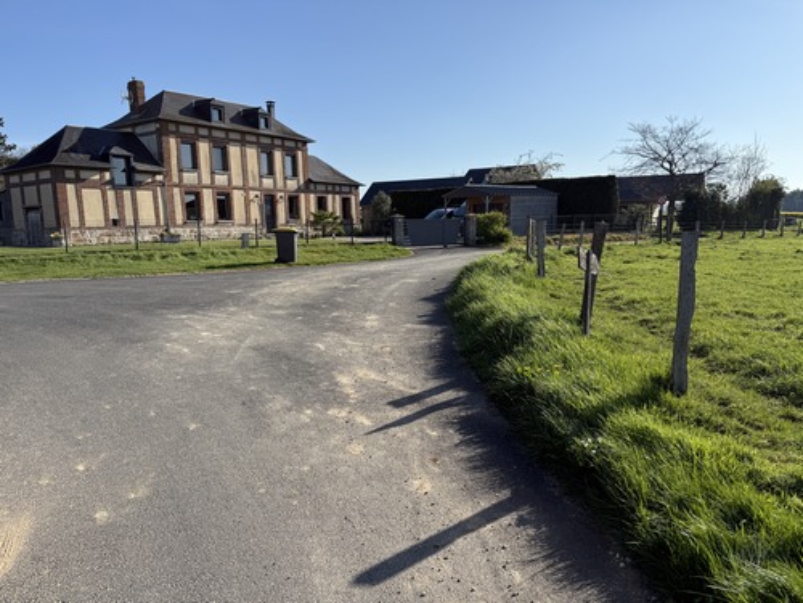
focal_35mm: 24
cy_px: 302
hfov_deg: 71.6
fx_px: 557
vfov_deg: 56.8
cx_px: 402
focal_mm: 6.76
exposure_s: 1/5319
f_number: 1.78
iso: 80
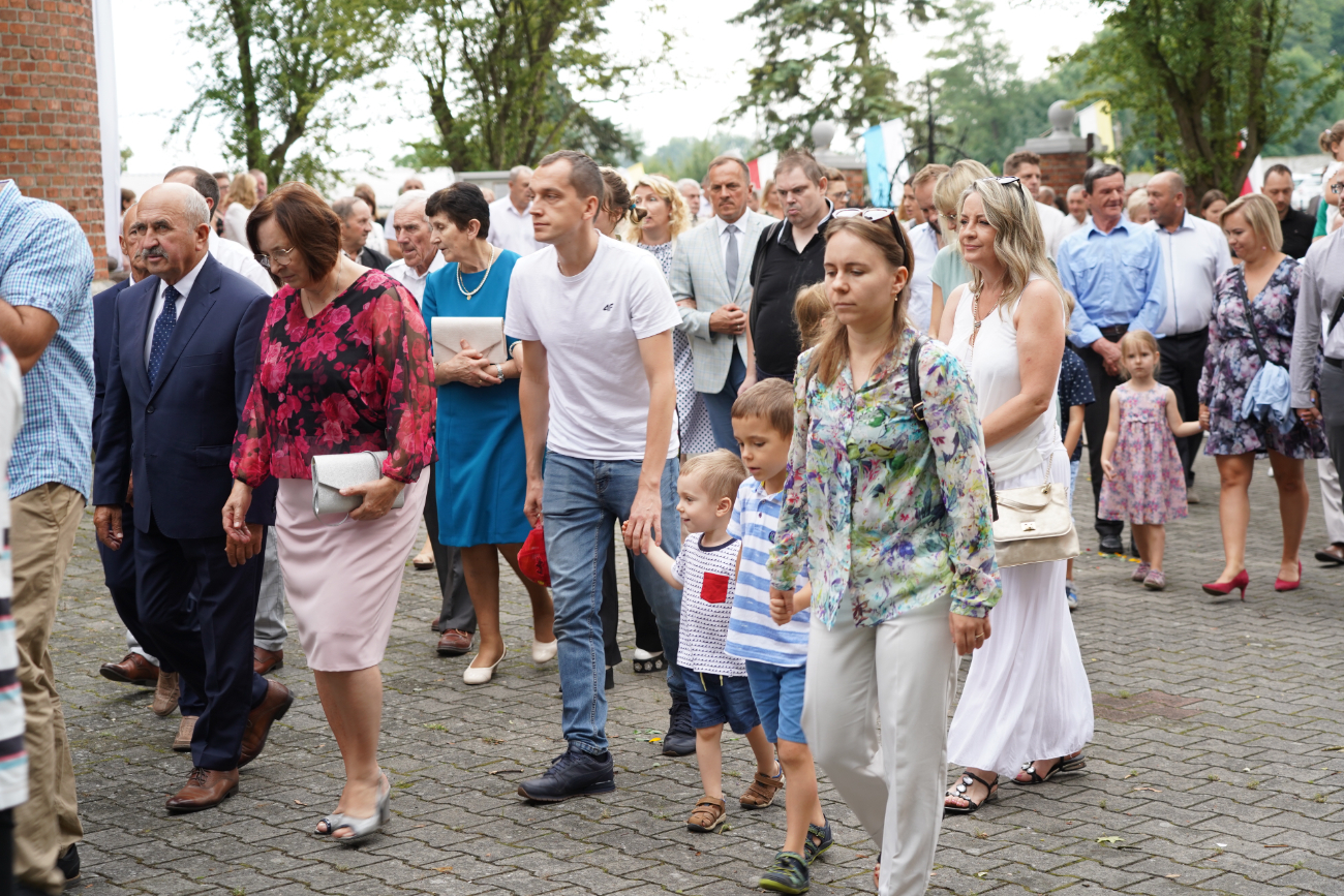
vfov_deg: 23.0
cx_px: 672
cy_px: 448
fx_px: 2203
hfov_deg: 33.9
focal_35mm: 59
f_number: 4
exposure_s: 1/100
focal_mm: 59
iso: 250
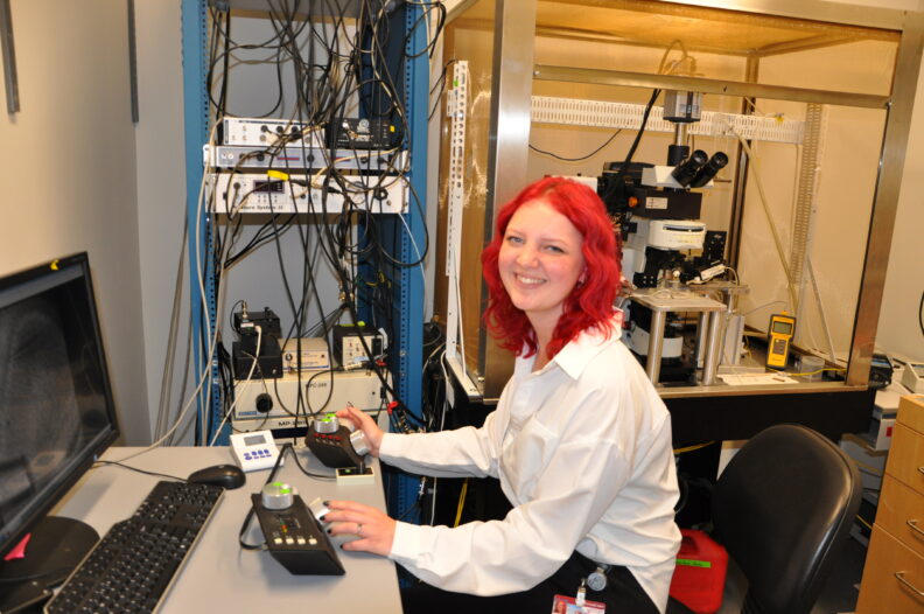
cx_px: 462
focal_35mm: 27
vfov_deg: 47.8
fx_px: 692
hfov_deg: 67.4
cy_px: 307
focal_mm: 18
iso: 800
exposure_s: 1/60
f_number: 3.5
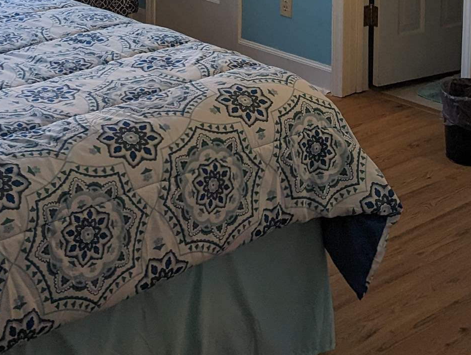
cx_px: 255
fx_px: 1063
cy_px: -125
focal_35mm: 78
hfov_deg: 25.0
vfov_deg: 17.6
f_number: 1.85
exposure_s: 1/170
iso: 52
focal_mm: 6.81
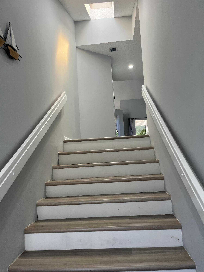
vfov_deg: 67.3
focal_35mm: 26
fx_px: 204
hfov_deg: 53.1
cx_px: 102
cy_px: 136
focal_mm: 5.1
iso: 125
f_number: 1.6
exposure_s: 1/120
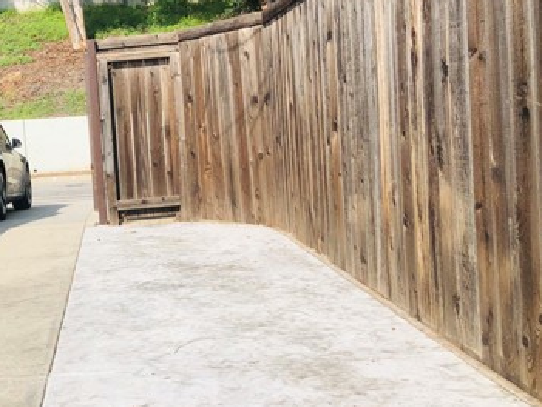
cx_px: 69
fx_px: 799
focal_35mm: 51
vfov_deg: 28.6
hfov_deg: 35.6
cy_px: 233
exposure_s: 1/2088
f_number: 1.8
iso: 20
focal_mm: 3.99
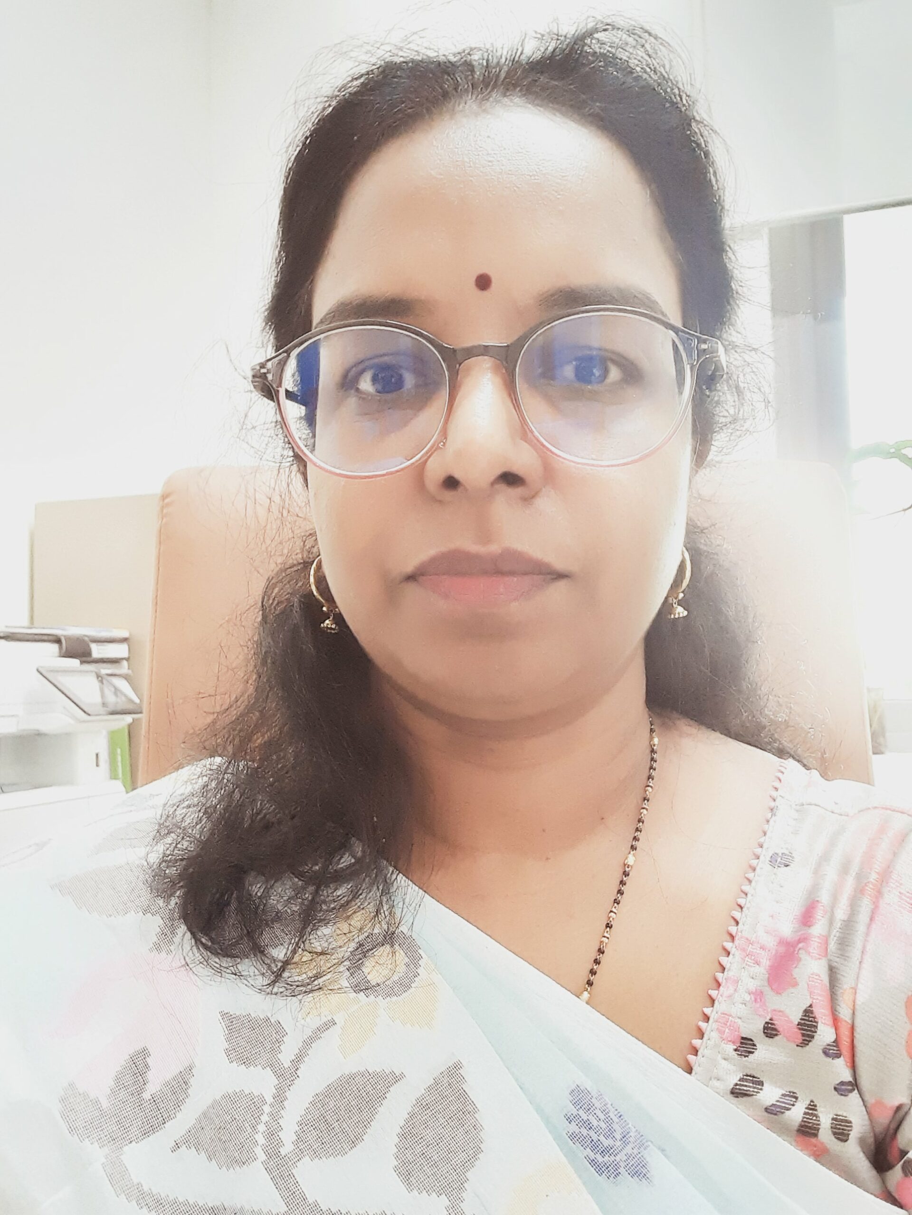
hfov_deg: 44.2
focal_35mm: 32
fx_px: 1124
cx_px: 456
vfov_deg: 56.8
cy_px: 608
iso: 320
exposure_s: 1/17
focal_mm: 2.66
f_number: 2
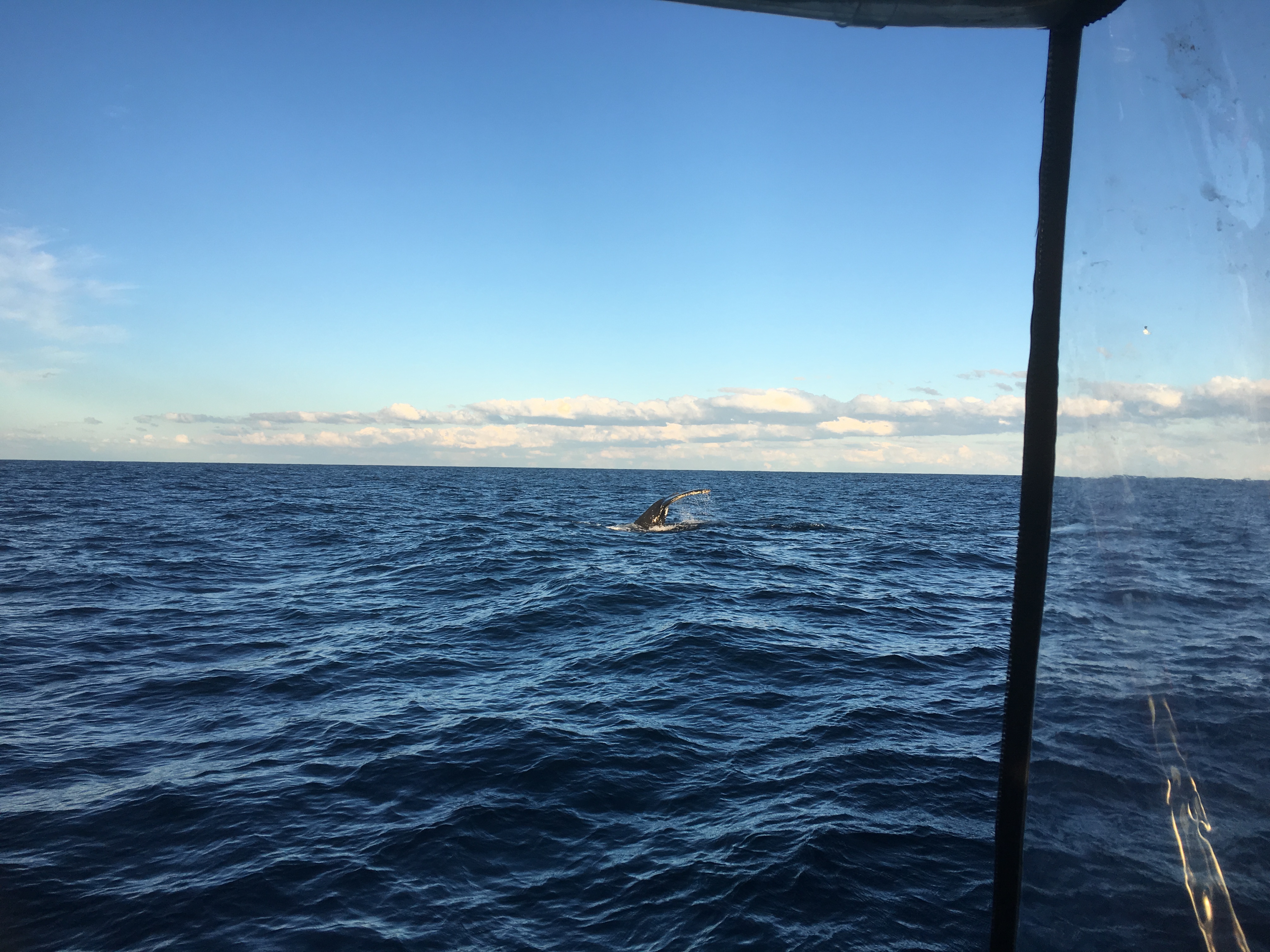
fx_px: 1064
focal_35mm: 29
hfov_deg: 61.7
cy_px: 476
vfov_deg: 48.2
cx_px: 635
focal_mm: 4.15
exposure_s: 1/864
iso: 25
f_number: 2.2
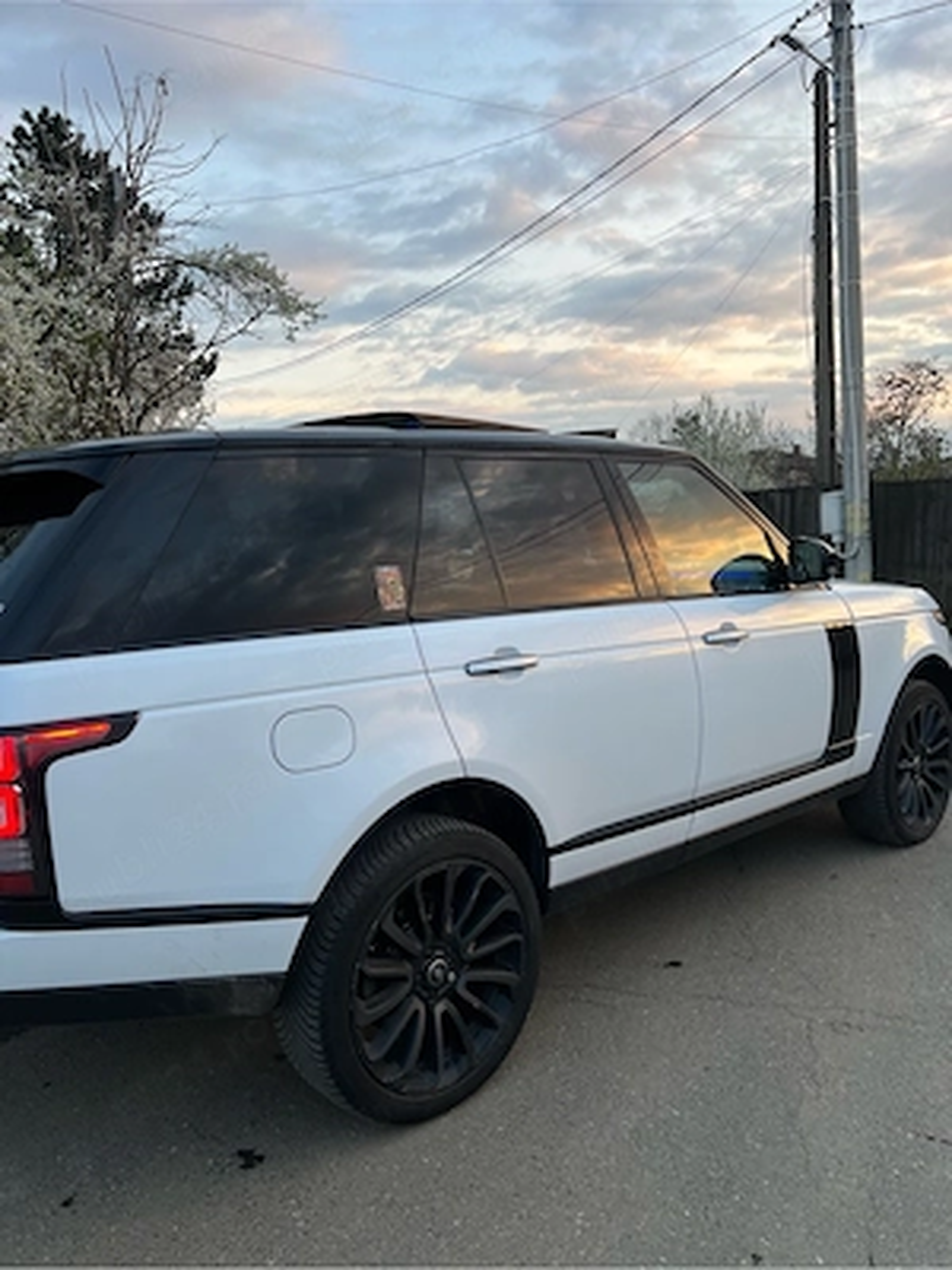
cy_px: 635
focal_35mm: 26
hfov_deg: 53.1
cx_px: 476
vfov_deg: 67.3
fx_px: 953
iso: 50
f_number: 1.5
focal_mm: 5.7
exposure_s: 1/424
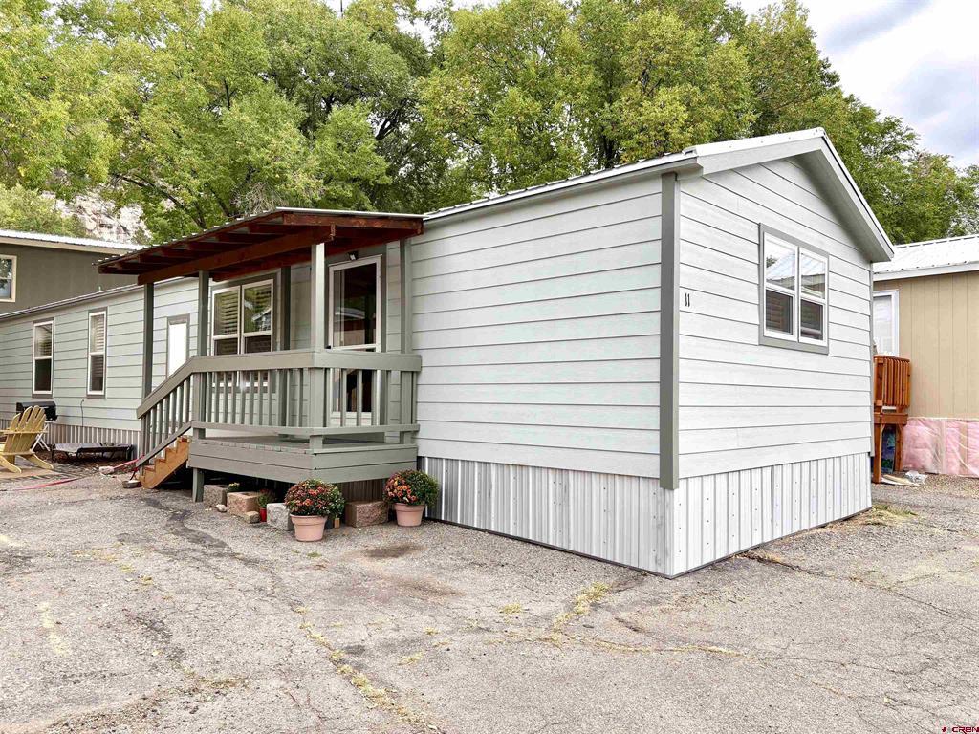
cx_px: 490
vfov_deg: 53.1
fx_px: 735
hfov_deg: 67.3
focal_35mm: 26
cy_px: 367
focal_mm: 5.96
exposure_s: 1/557
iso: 50
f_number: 1.6
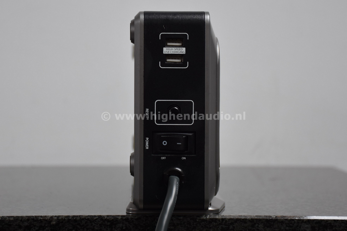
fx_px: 752
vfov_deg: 17.5
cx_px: 174
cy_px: 116
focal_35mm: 78
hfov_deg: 26.0
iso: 400
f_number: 4.8
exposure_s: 1/100
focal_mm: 52
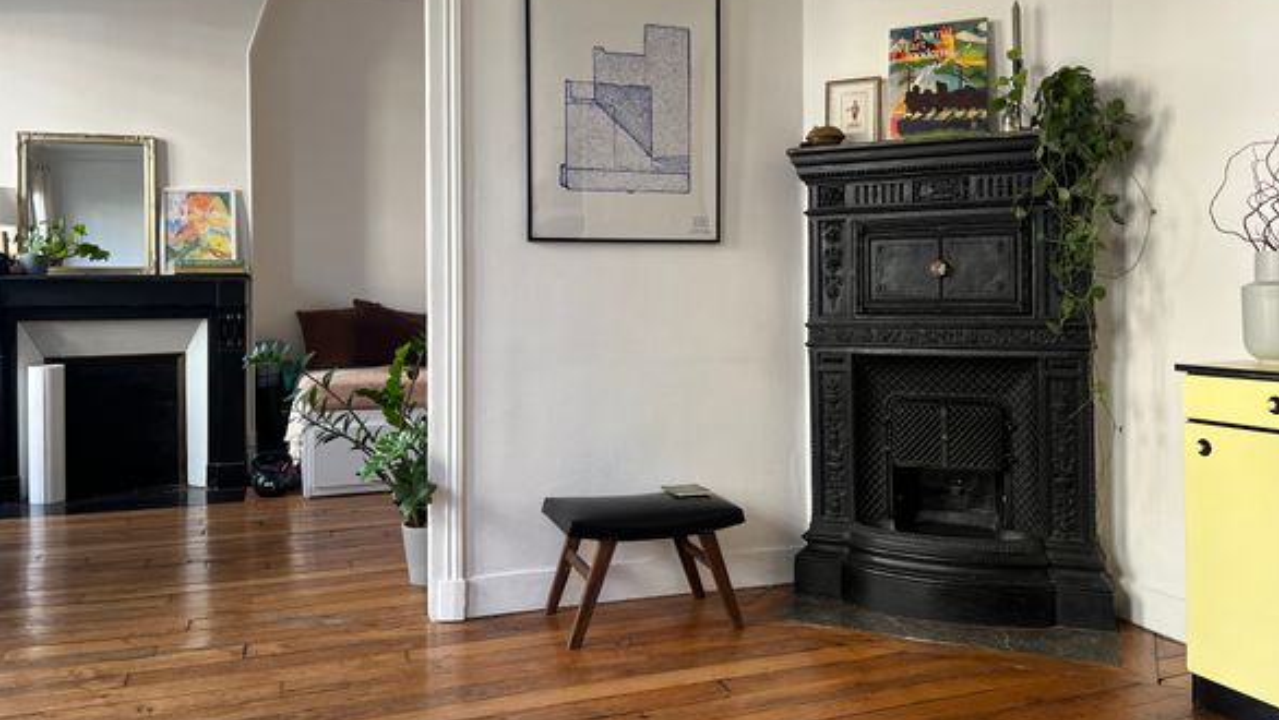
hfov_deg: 66.0
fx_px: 984
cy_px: 286
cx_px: 653
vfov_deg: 40.0
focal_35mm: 29
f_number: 1.6
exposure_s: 1/118
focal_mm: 5.1
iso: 125
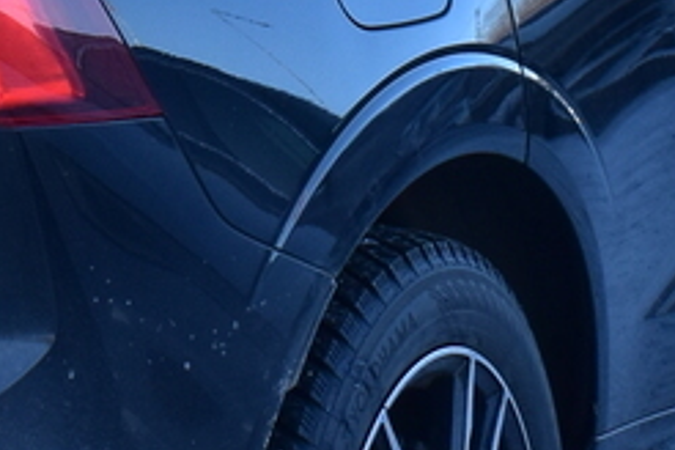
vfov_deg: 5.5
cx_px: -206
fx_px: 4636
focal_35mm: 247
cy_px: -140
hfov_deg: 8.2
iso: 400
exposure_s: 1/250
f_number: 9.5
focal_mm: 25
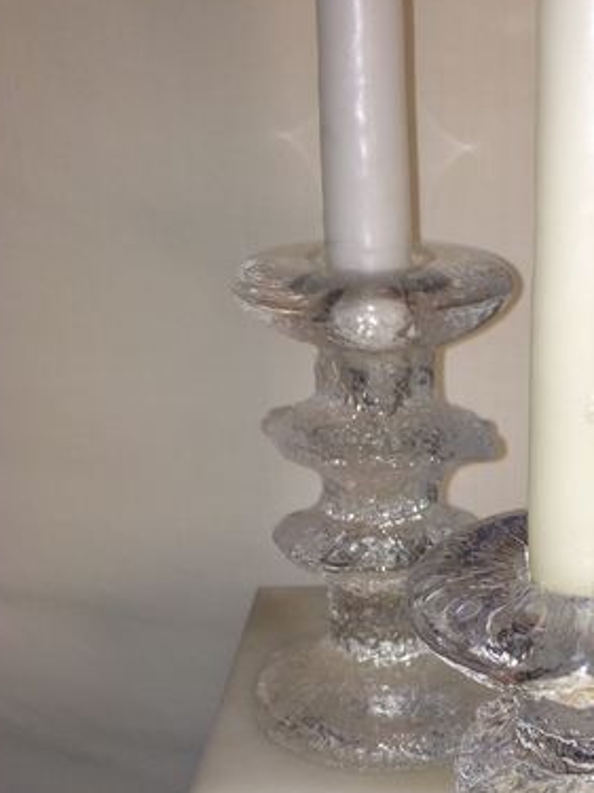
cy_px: 585
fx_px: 1236
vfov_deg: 34.9
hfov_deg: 26.3
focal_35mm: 54
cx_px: 505
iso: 32
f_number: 2.2
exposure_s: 1/94
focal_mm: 4.12
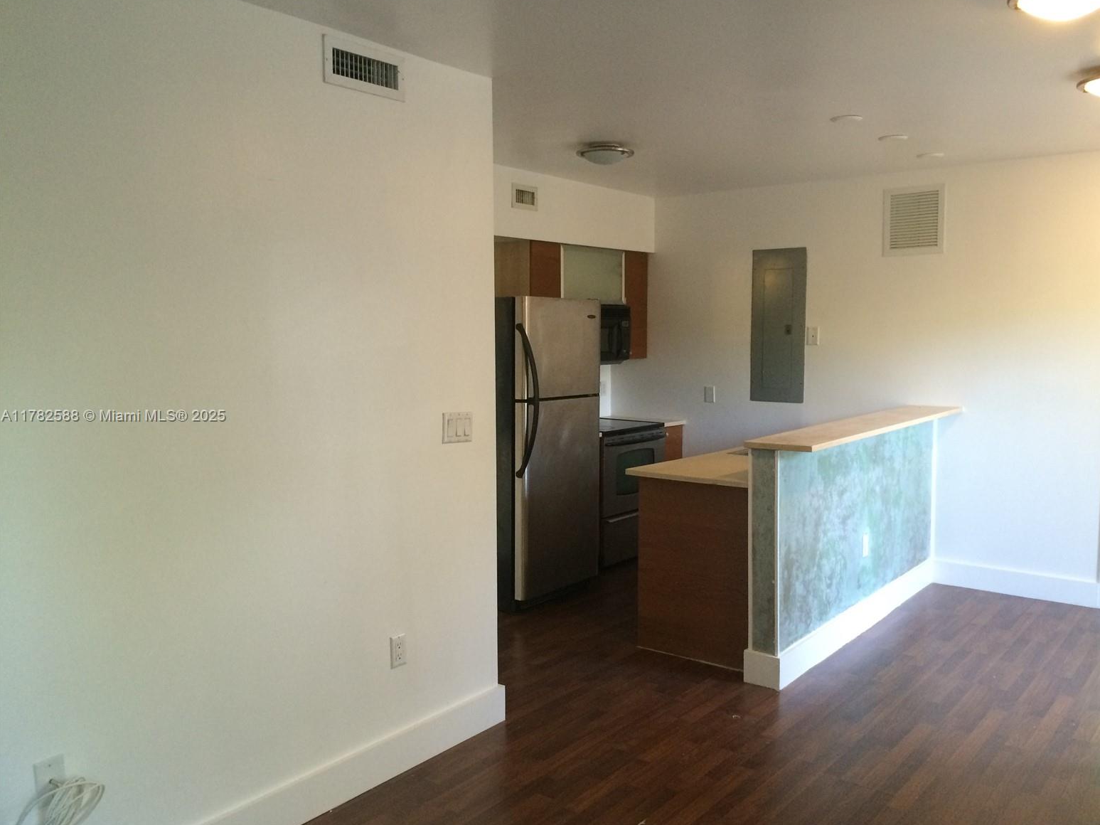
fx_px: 953
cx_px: 567
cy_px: 417
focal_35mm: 30
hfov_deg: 60.0
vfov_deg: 46.8
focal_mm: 4.15
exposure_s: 1/30
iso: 200
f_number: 2.2
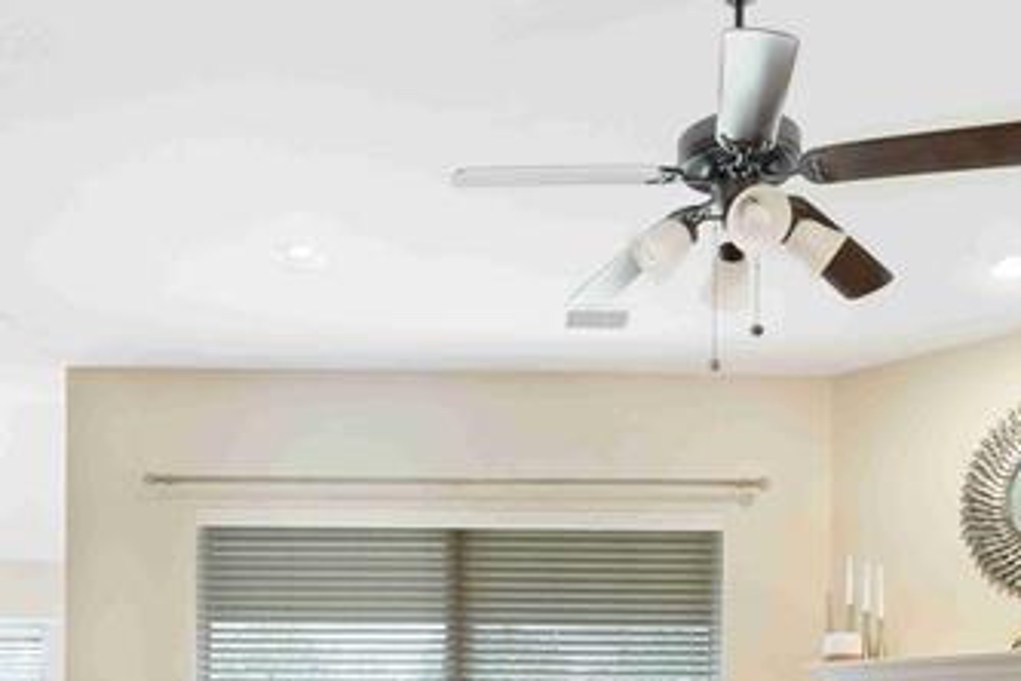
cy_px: 791
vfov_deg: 27.8
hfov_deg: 45.4
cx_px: 515
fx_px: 1219
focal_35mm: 43
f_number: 9
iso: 500
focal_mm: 14
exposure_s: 1/6
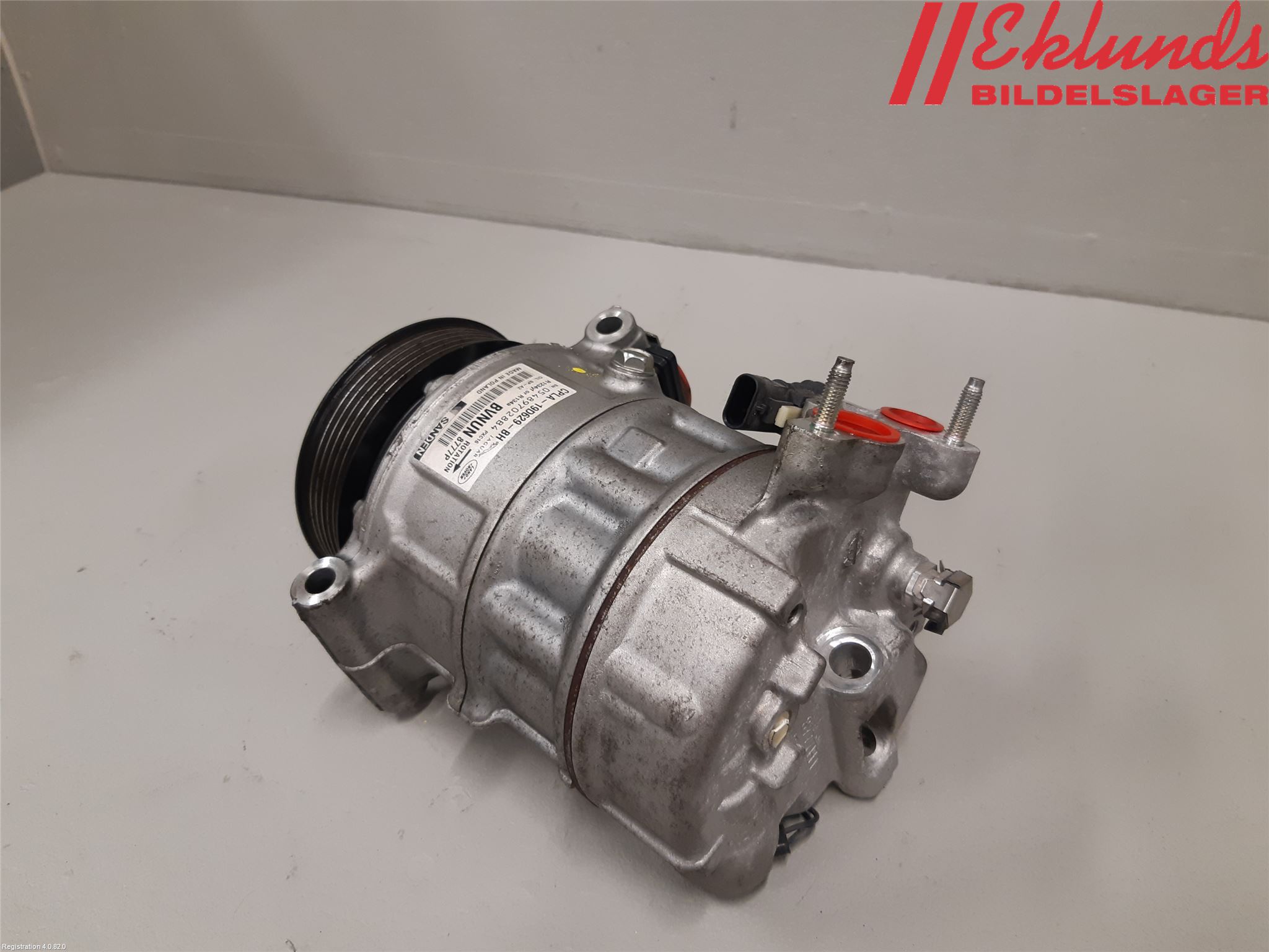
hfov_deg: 67.3
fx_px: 953
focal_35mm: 26
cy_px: 476
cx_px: 634
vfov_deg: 53.1
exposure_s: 1/50
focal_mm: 3.93
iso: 125
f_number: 1.7
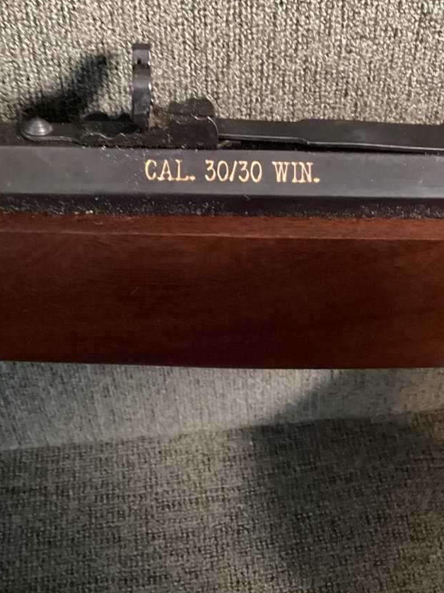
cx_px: 233
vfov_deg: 34.1
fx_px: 958
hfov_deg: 26.1
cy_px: 211
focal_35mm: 56
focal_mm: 3.3
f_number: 2.4
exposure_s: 1/30
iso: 400
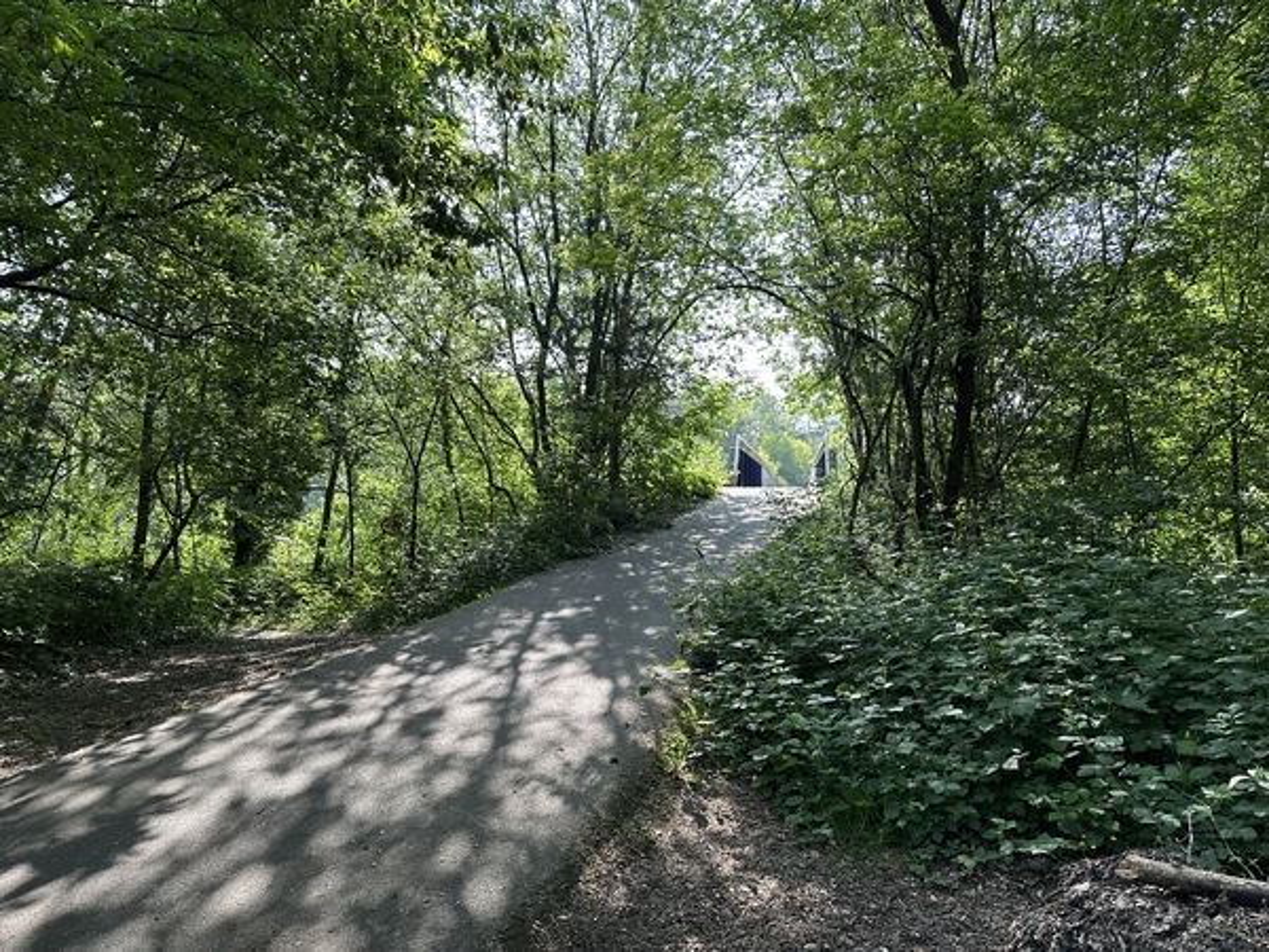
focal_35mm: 24
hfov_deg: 71.6
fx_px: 880
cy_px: 476
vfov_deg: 56.8
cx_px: 634
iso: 80
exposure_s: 1/503
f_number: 1.78
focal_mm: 6.86
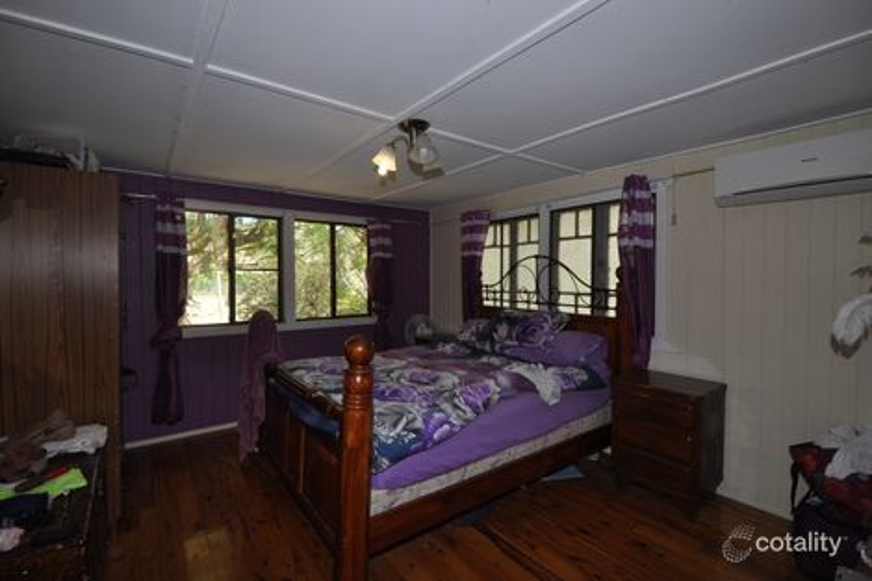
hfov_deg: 100.4
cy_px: 290
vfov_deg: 77.3
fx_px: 363
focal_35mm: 15
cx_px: 436
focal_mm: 10
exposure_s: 1/60
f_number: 8
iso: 400
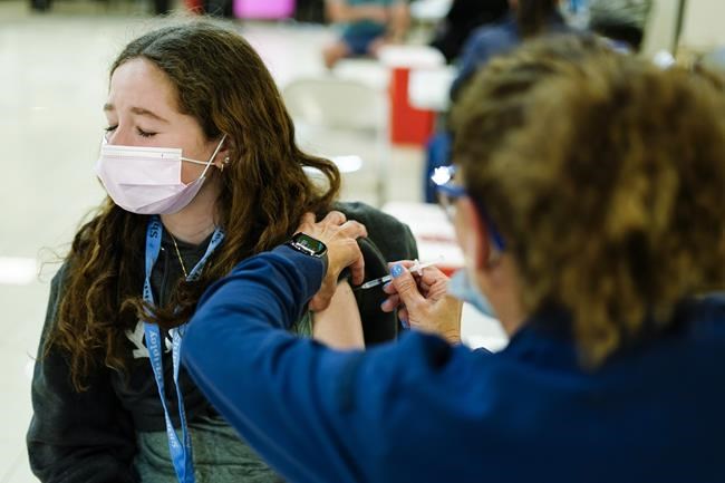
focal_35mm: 50
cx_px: 362
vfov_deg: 27.0
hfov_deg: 39.6
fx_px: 1007
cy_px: 242
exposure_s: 1/400
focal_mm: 50
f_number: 1.8
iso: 1600
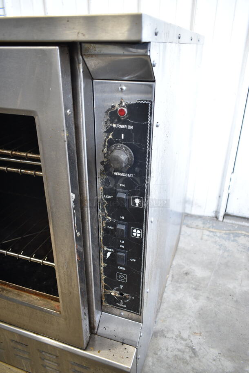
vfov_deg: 67.3
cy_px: 186
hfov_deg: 48.0
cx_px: 124
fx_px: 280
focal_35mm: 27
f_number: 3.5
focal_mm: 18
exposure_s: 1/30
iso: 400
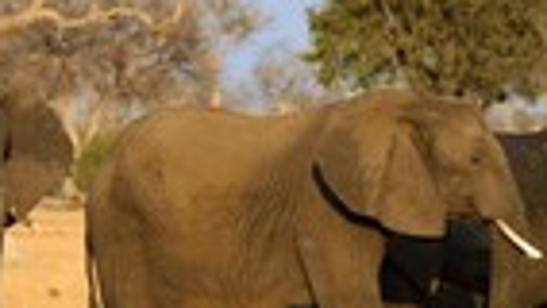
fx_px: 10824
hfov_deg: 2.9
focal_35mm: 746
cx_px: 173
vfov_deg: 1.6
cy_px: 42
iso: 800
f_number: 7.1
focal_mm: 240
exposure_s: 1/1250
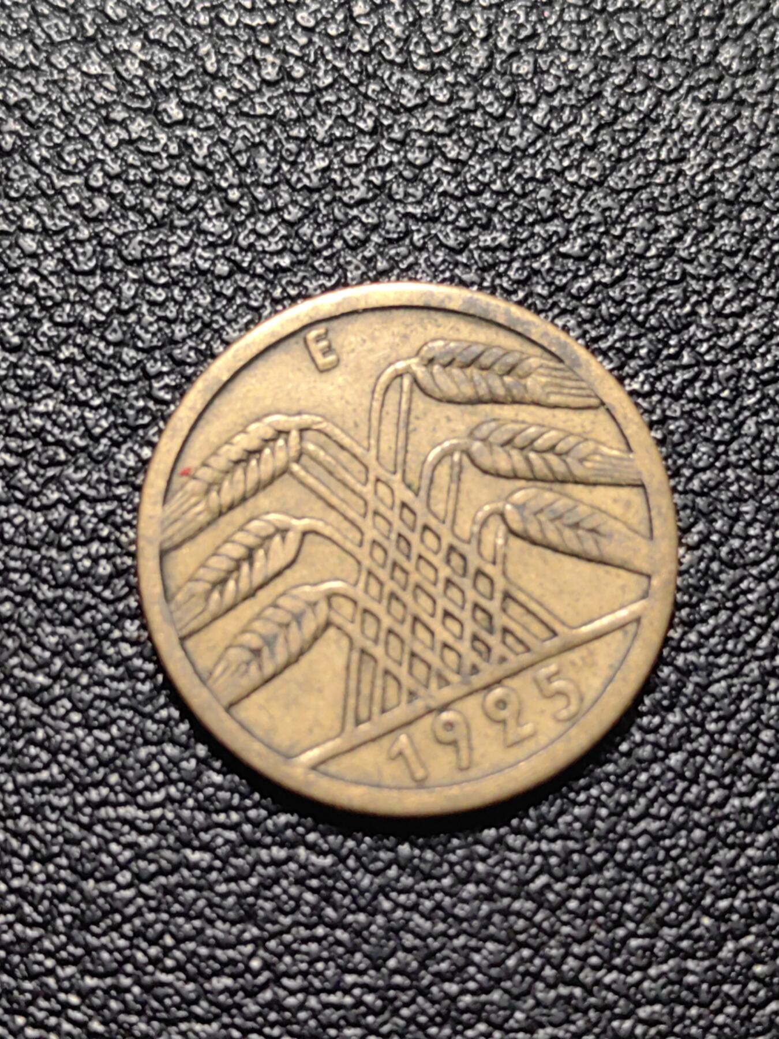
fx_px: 2190
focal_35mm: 73
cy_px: 520
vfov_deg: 26.7
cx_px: 390
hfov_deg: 20.2
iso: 80
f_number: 2
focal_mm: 5.75
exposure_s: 1/100
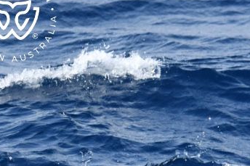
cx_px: 257
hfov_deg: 2.6
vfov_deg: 1.7
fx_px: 5483
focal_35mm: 790
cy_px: 162
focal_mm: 340
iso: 1400
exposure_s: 1/8000
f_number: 6
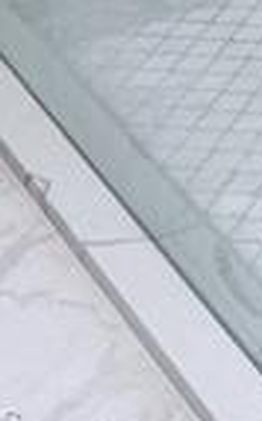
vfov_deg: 11.1
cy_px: -689
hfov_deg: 7.9
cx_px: 704
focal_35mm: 148
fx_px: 1696
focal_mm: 4.25
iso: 125
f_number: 1.8
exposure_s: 1/120
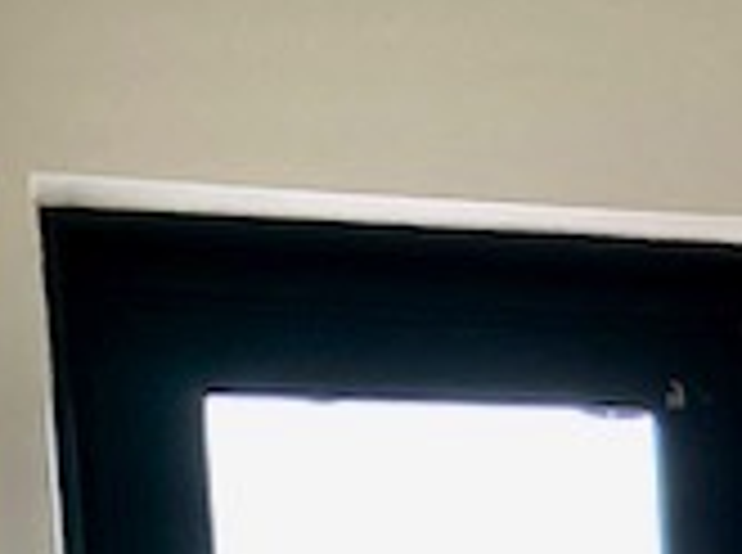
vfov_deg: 8.6
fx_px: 3379
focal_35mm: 158
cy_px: 1270
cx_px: 1812
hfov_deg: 10.6
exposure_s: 1/120
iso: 64
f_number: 1.8
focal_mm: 4.25
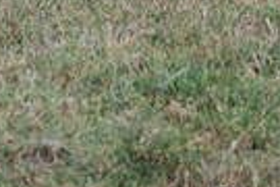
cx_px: -35
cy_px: -233
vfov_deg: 0.4
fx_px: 24296
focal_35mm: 3124
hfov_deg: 0.7
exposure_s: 1/400
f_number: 5.6
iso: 360
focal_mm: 400
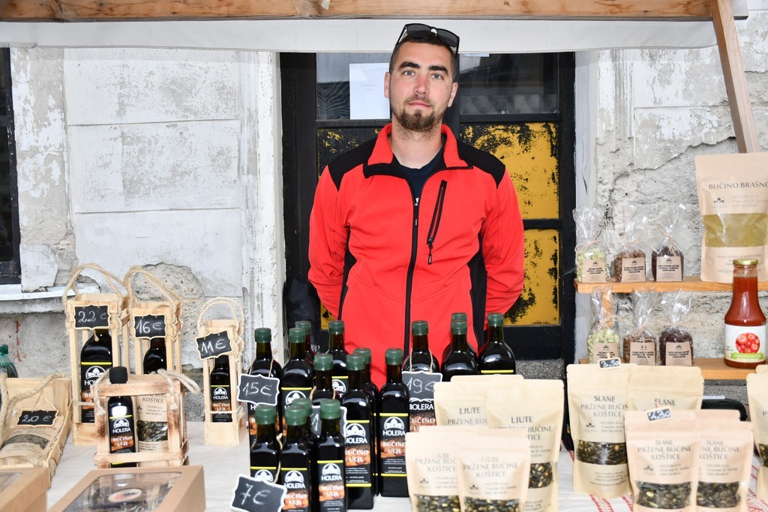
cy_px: 256
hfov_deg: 53.1
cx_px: 384
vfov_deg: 36.9
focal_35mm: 36
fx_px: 768
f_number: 3.8
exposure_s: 1/250
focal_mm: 24
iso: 125
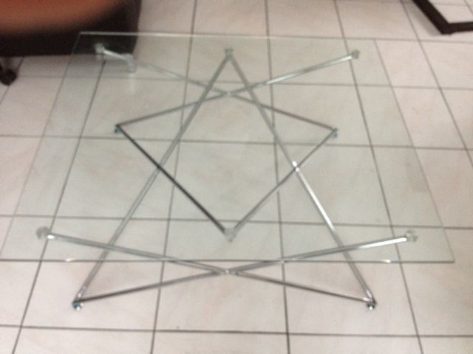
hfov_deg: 52.6
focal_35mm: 35
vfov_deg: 40.7
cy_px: 177
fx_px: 478
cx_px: 236
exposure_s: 1/20
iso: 250
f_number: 2.4
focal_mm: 4.28
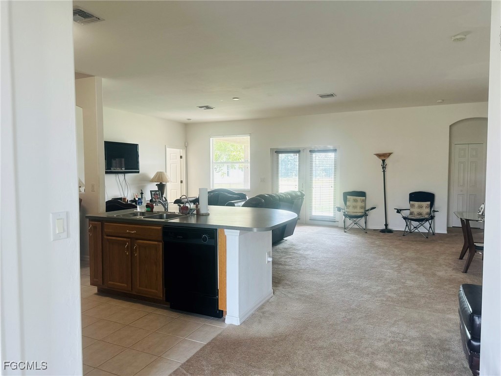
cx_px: 250
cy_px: 188
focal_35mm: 24
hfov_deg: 71.6
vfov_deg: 56.8
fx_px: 347
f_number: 1.78
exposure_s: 1/120
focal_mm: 6.86
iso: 125
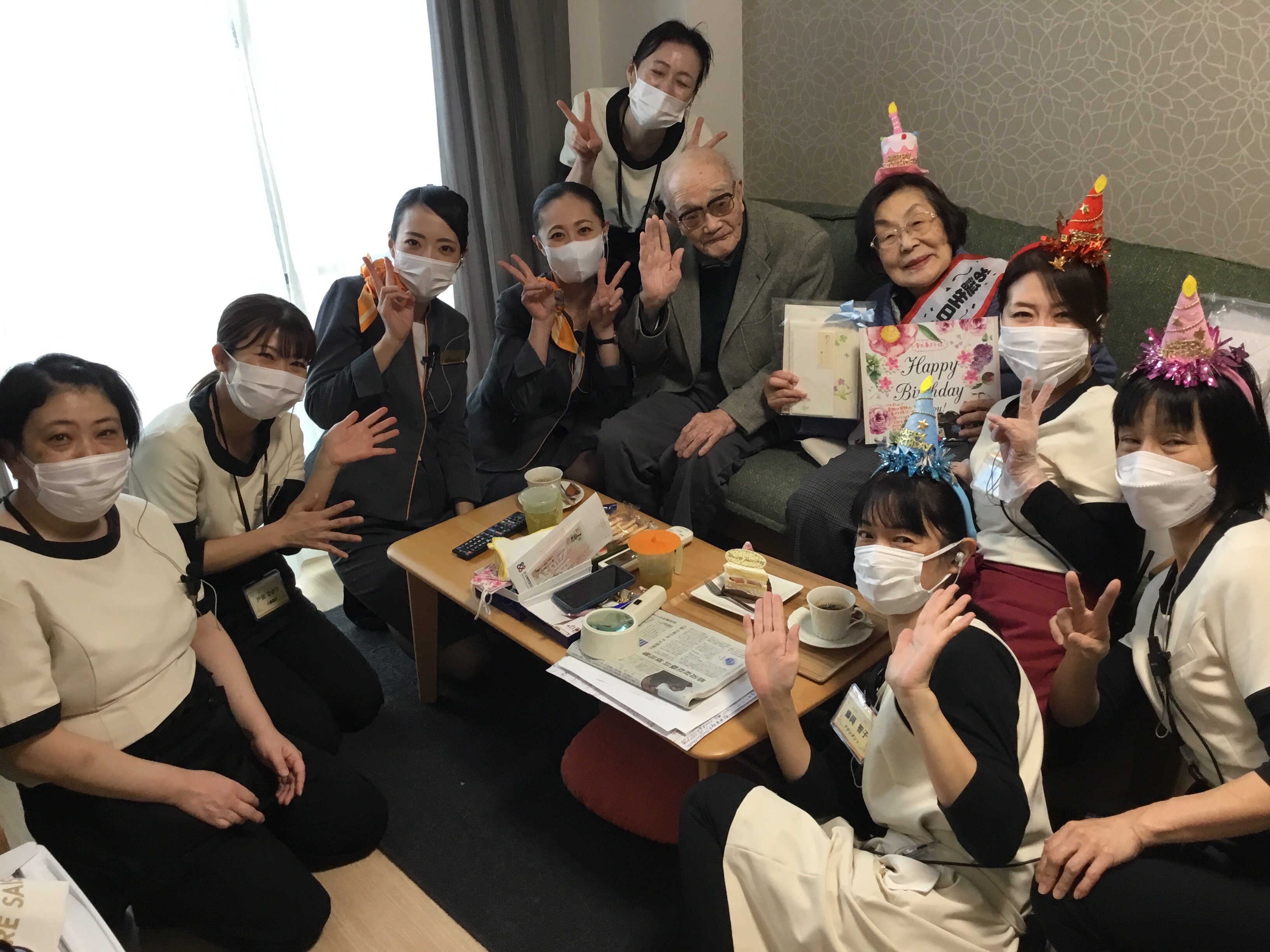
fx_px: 1137
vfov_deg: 45.4
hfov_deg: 58.4
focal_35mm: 31
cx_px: 635
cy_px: 476
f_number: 2.4
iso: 64
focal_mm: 3.3
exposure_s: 1/30
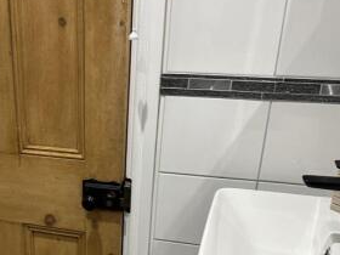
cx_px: 82
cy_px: 229
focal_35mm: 50
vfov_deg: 28.0
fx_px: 491
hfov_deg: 37.2
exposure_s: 1/50
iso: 125
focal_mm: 6.86
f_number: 1.78
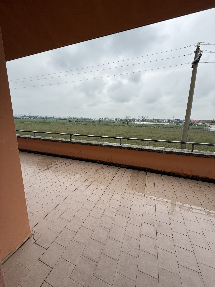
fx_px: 116
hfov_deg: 85.7
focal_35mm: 14
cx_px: 108
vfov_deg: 102.1
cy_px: 144
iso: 50
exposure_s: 1/579
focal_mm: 2.22
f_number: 2.2
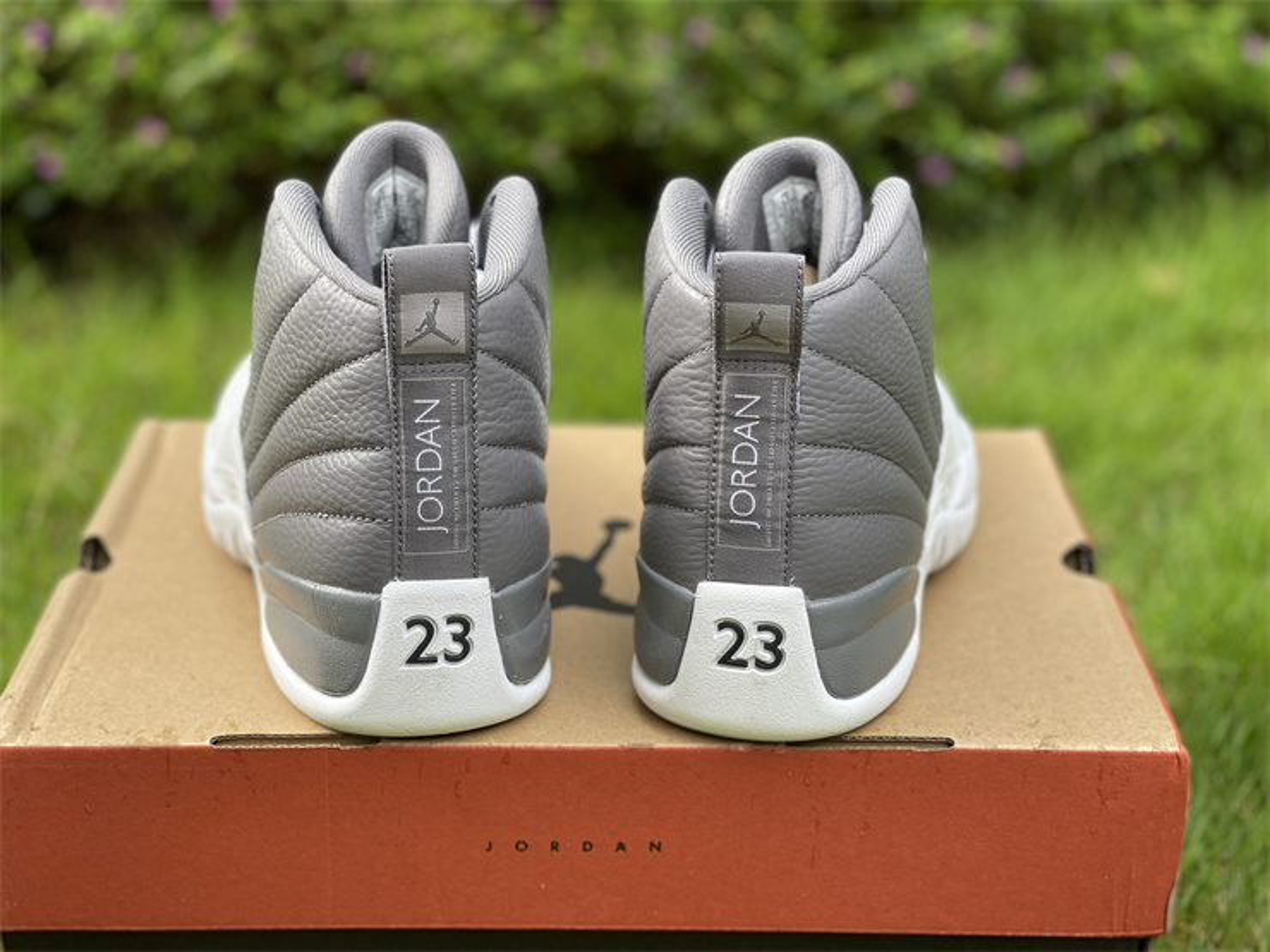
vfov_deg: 22.9
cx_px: 635
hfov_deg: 30.3
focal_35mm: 64
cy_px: 476
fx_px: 2348
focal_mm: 7.5
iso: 25
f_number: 2.2
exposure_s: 1/121
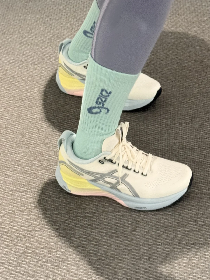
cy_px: 140
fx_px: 388
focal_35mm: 48
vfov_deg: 39.7
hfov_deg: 30.3
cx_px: 105
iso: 200
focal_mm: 6.76
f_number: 1.78
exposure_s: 1/50
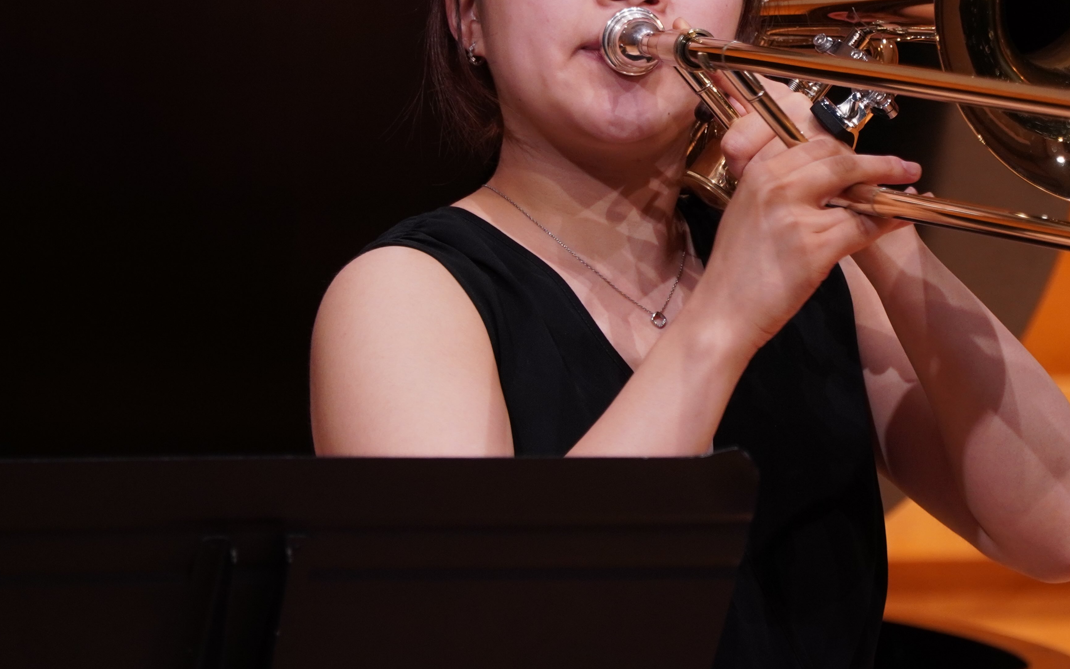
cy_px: 146
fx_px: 8074
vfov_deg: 4.7
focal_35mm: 277
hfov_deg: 7.6
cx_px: 761
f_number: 4
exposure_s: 1/125
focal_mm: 105
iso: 500
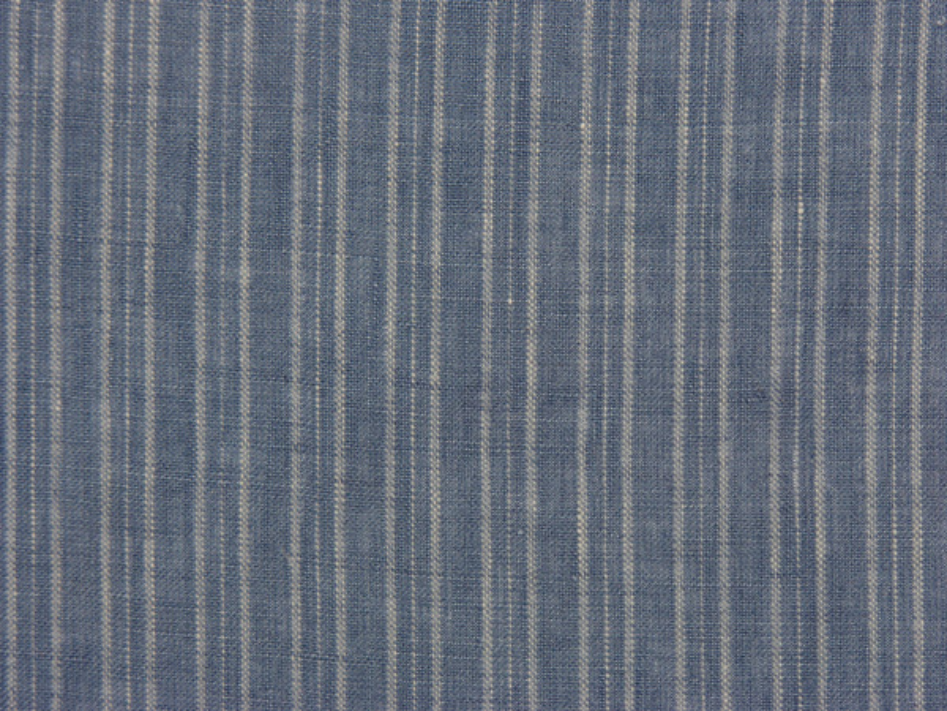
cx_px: 474
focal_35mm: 192
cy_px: 356
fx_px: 5253
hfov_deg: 10.3
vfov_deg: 7.7
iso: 50
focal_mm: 49
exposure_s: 1/60.1
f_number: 4.1
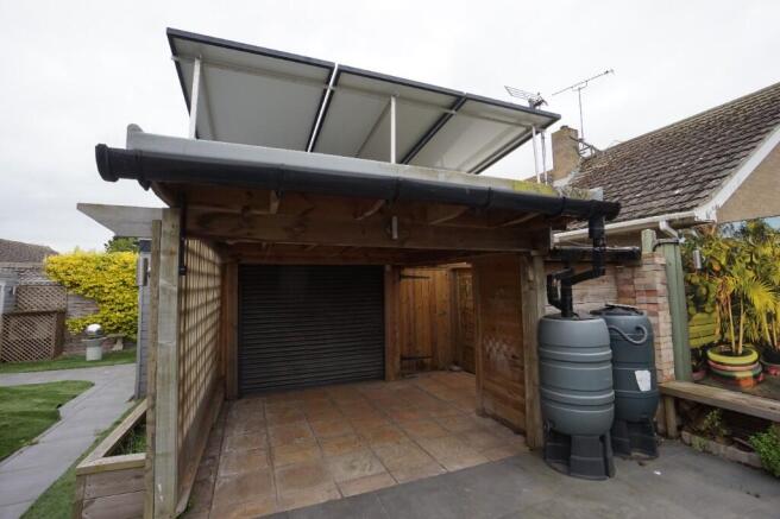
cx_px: 390
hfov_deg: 100.4
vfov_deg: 77.3
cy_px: 260
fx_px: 325
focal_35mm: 15
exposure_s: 1/100
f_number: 8
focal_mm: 10
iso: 100
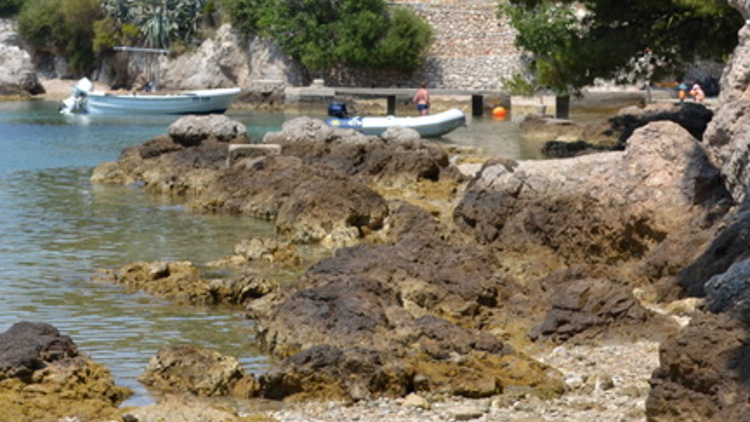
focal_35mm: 102
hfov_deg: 20.9
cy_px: 26
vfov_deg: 11.8
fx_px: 2028
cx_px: 240
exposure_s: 1/200
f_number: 7.1
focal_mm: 35
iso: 100
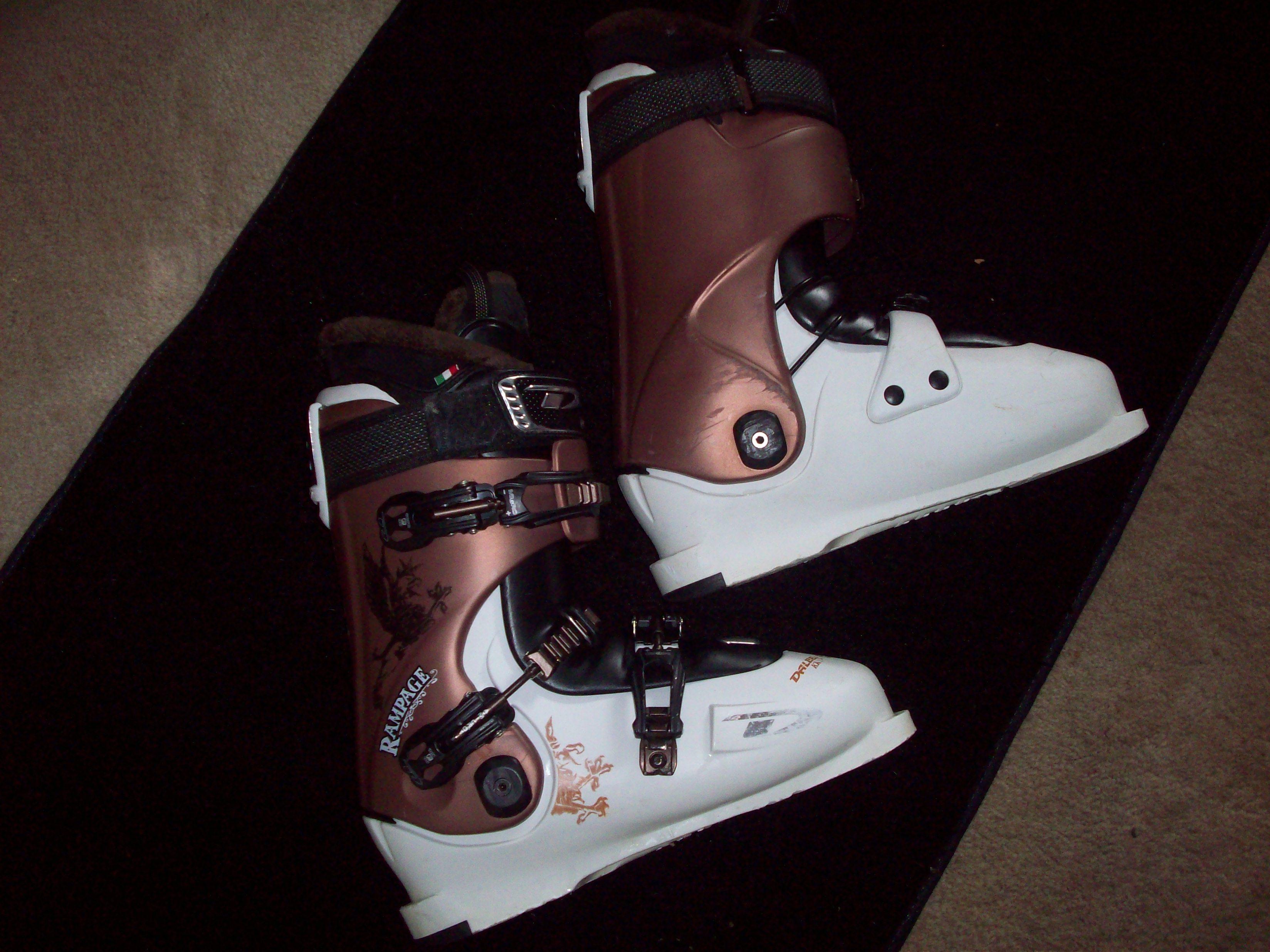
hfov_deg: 50.1
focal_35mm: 37
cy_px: 476
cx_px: 635
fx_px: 1357
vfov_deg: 38.7
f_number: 2.8
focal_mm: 6.2
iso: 160
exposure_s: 1/45
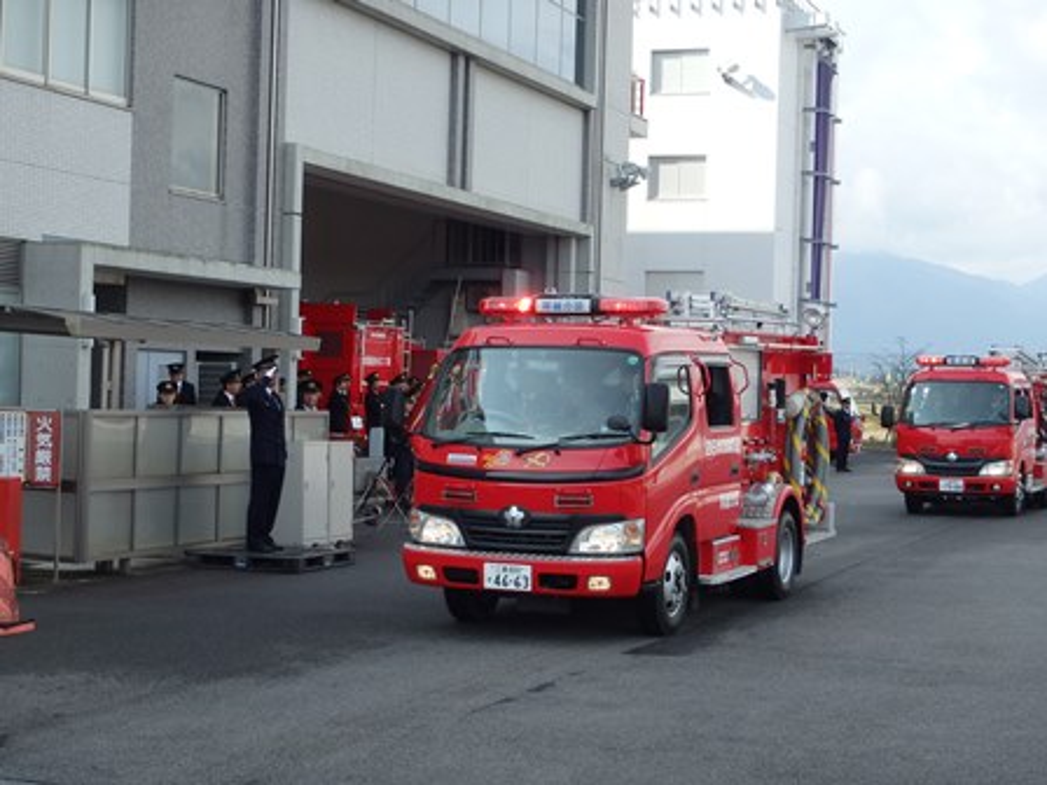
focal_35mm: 60
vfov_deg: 24.4
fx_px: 1815
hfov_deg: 32.2
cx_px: 524
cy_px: 392
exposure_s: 1/320
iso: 125
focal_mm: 10.7
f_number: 5.3
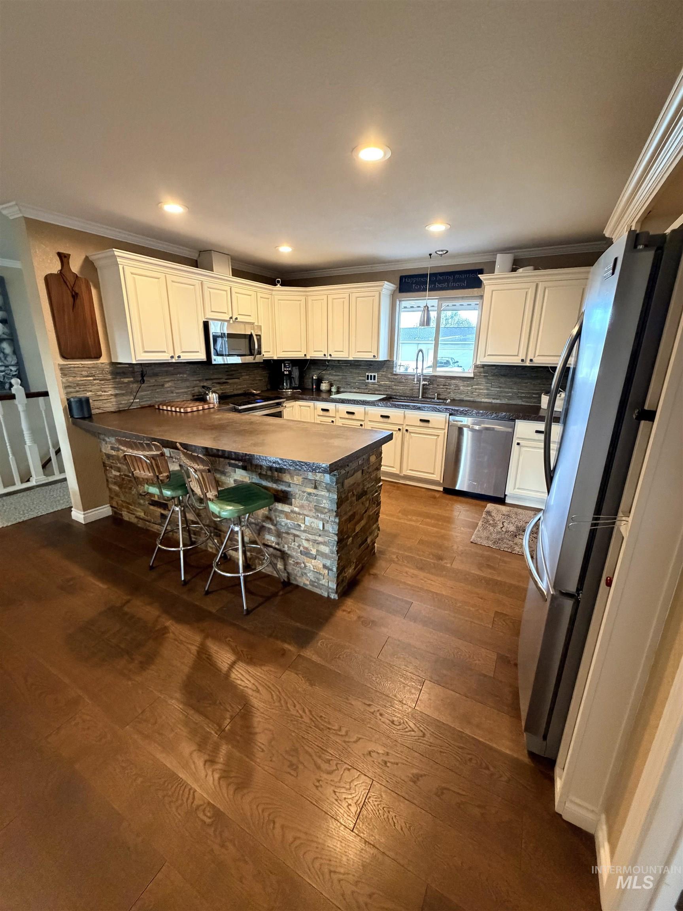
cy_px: 456
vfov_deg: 102.1
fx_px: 368
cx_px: 342
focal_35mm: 14
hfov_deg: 85.7
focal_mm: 2.22
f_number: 2.2
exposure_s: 1/60
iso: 800
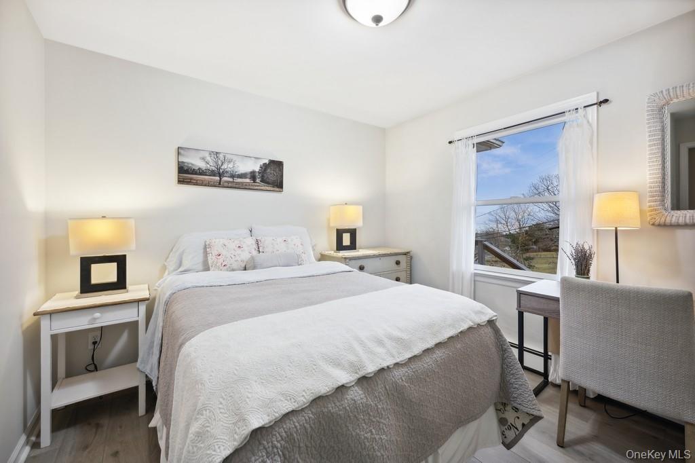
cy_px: 232
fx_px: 270
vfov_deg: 81.2
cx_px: 348
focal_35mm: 14
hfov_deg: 104.3
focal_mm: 14
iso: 400
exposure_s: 1/160
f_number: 8
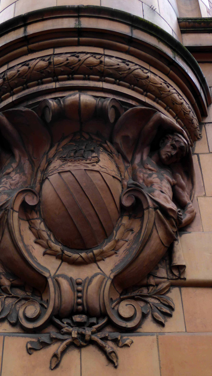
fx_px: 580
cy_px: 188
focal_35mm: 58
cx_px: 80
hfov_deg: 20.7
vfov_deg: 36.0
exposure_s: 1/60
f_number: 4.1
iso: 100
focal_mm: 9
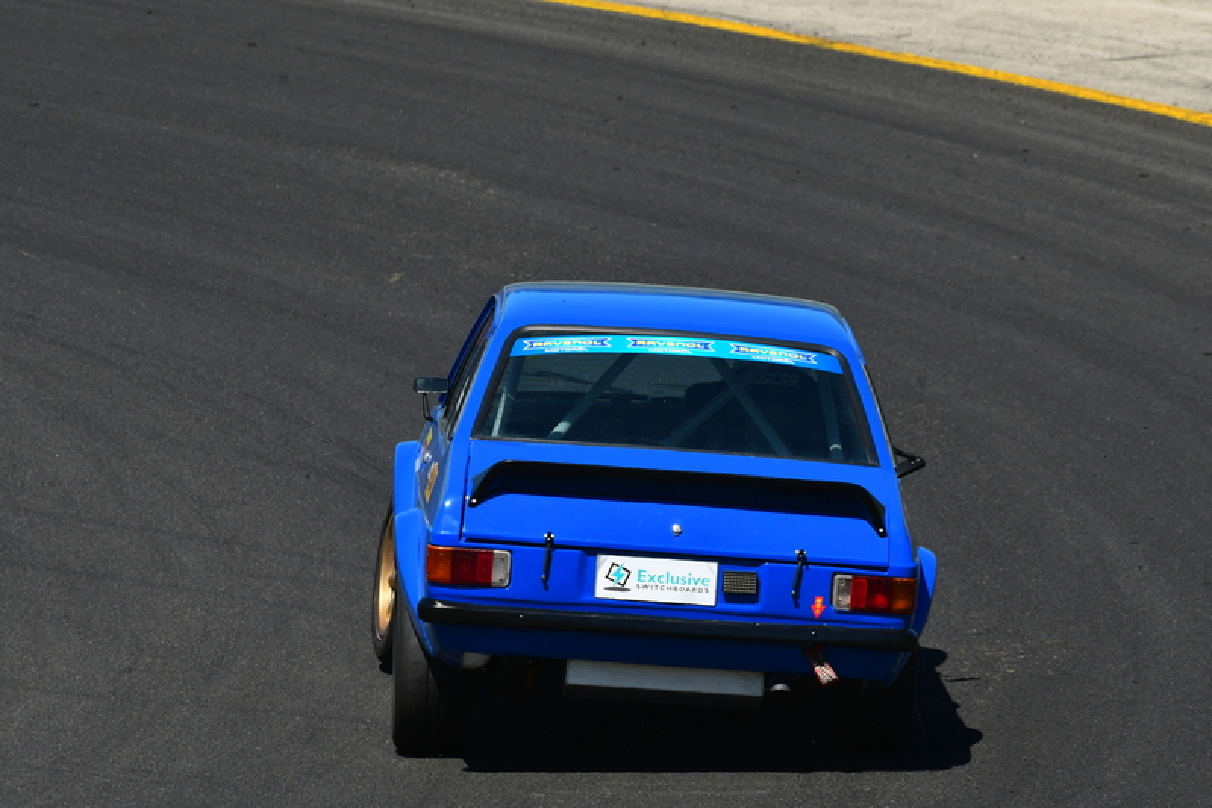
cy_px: 404
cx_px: 606
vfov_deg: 2.2
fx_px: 21204
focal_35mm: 630
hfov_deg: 3.3
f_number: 13
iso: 500
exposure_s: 1/640
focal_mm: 420
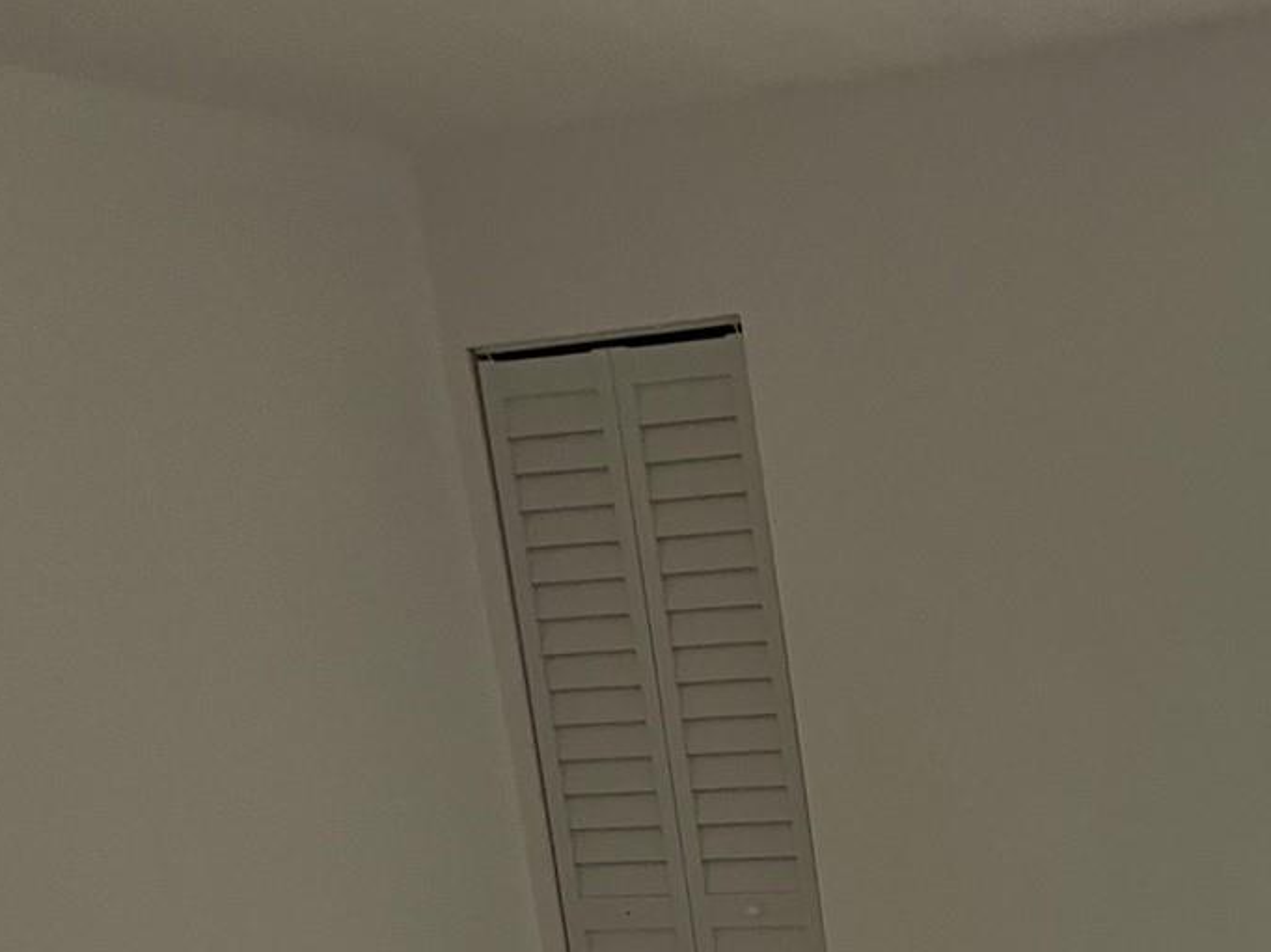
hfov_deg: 28.4
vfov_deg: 22.5
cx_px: 1450
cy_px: 1086
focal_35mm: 61
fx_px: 2239
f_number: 1.6
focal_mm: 5.1
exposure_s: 1/60
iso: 160
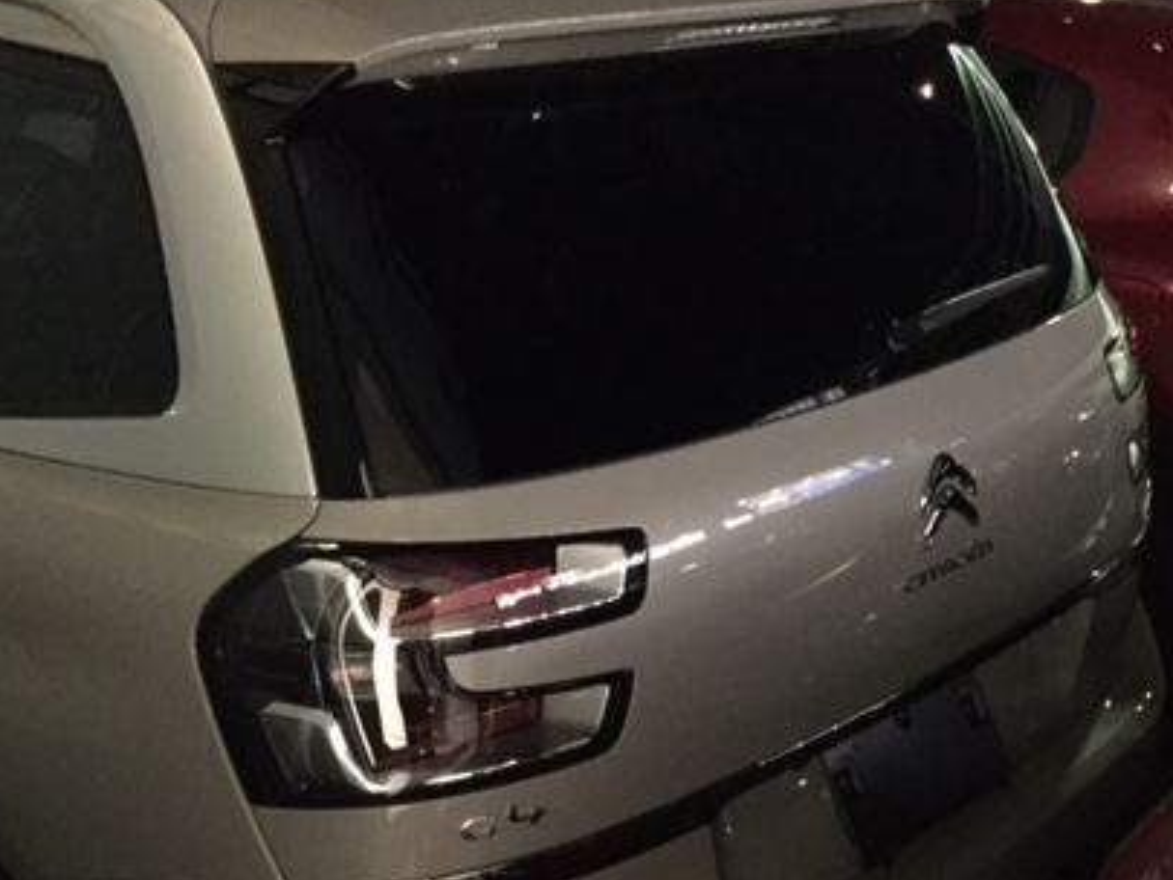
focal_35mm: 49
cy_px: 654
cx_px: 623
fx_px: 1661
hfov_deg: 38.9
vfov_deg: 29.3
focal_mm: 3.3
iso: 800
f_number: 2.4
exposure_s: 1/15
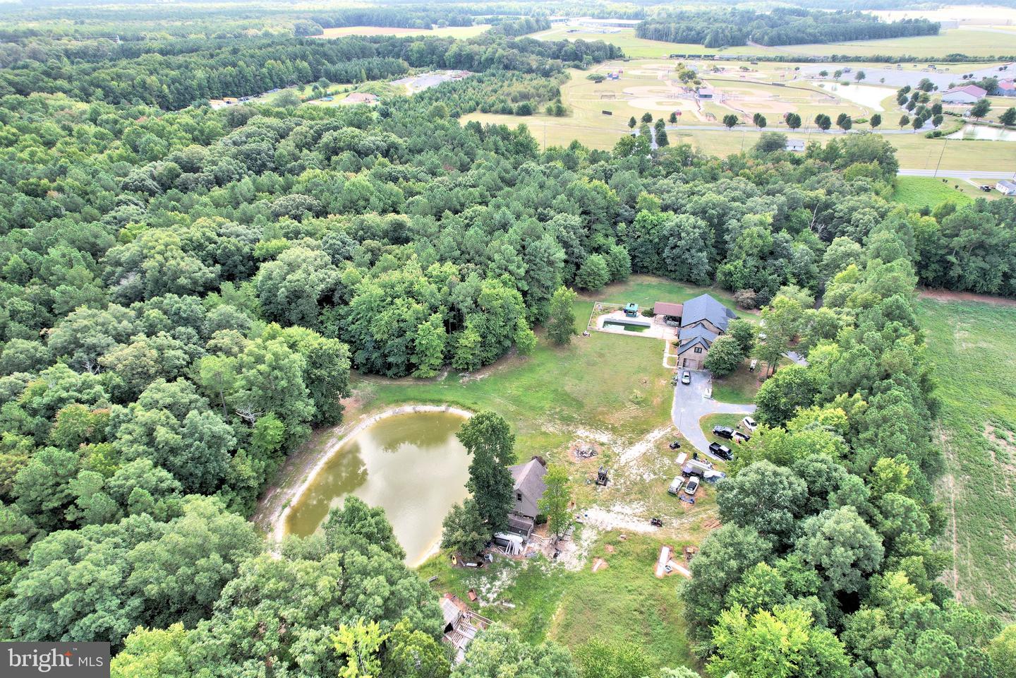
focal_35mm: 22
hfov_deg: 78.6
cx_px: 508
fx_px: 621
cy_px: 339
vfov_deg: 57.2
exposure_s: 1/320
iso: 100
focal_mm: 8.38
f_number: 2.8
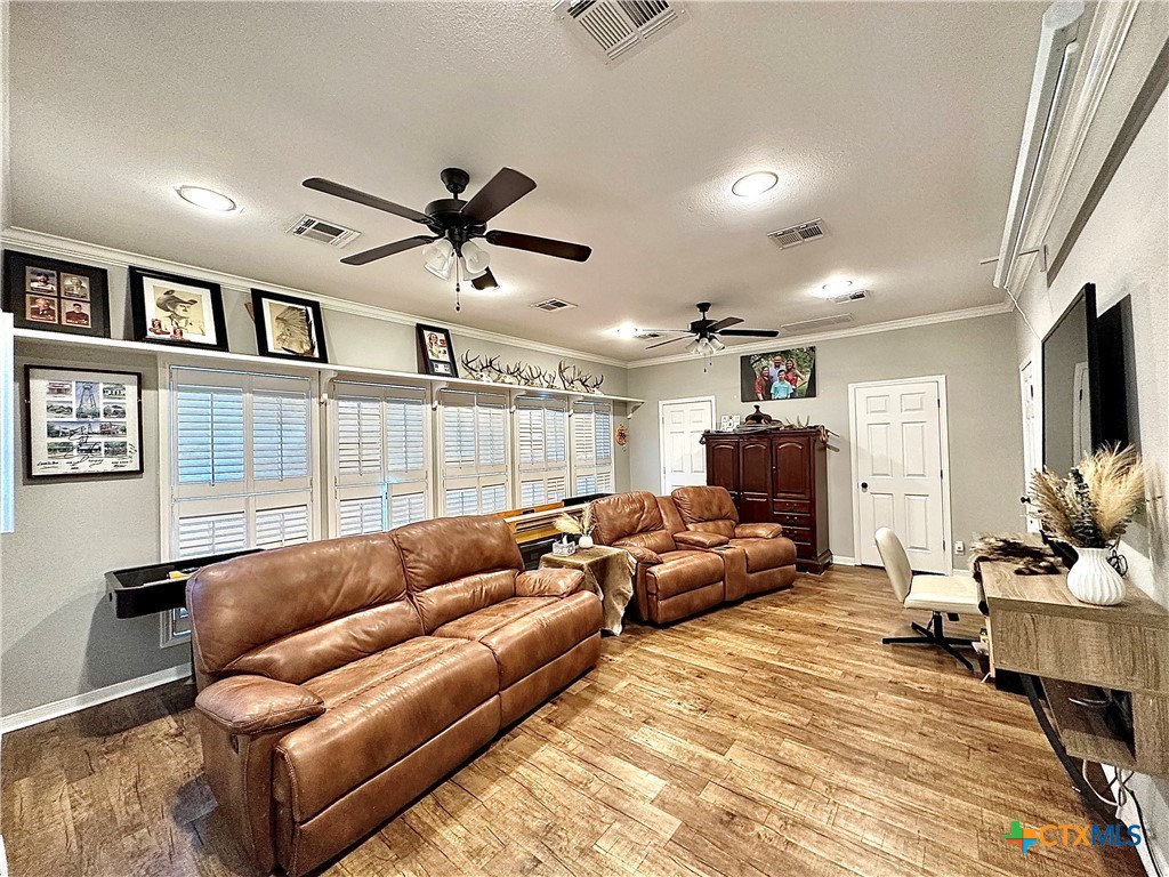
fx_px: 473
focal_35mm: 14
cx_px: 584
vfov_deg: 85.7
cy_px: 438
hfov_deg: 102.1
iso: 320
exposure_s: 1/60
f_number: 2.2
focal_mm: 2.22
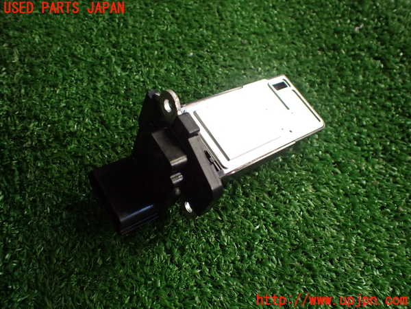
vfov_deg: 46.8
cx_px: 206
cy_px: 154
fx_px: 356
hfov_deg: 60.0
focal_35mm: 30
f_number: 2.3
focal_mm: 5.4
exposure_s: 1/125
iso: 400
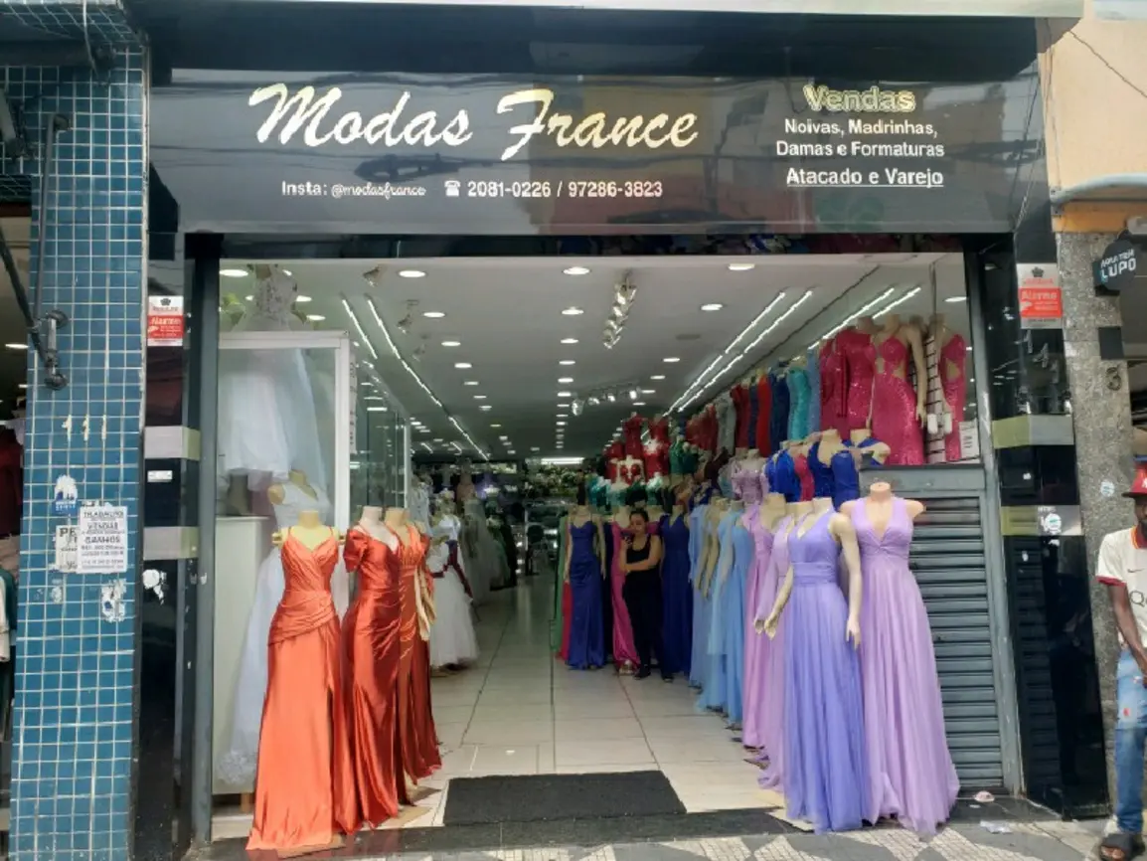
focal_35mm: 26
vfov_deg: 53.1
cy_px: 430
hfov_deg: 67.3
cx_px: 574
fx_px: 862
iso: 50
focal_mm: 4.3
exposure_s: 1/333
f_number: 2.4
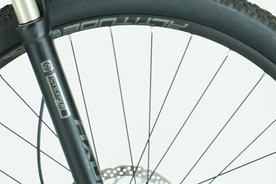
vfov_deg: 4.5
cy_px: 66
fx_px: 2346
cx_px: -267
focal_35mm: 306
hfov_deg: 6.5
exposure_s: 1/200
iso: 1600
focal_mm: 61
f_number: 5.6
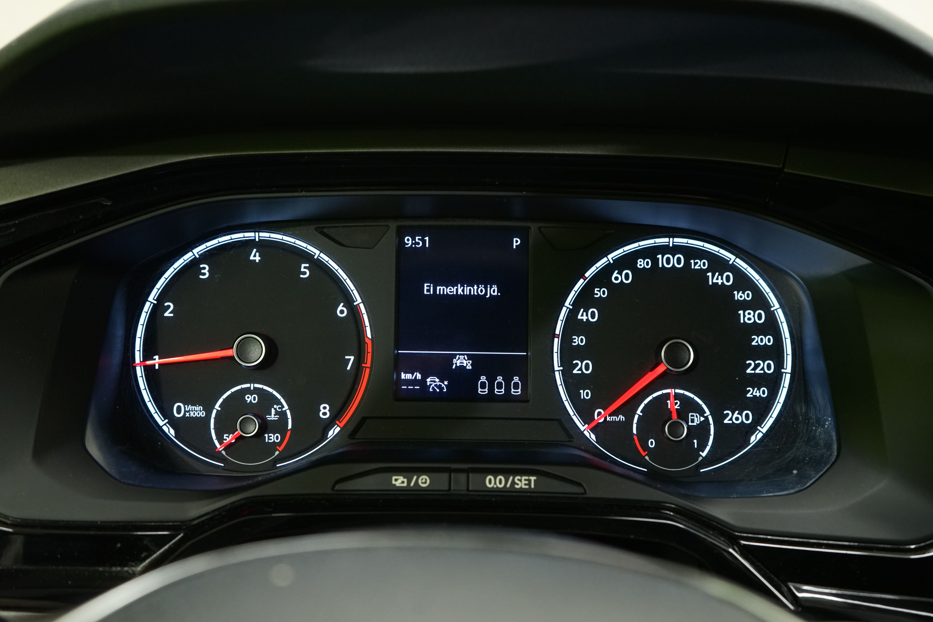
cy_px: 311
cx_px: 466
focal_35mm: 37
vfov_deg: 35.9
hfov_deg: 51.9
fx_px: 959
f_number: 5.6
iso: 2000
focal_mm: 37
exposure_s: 1/25
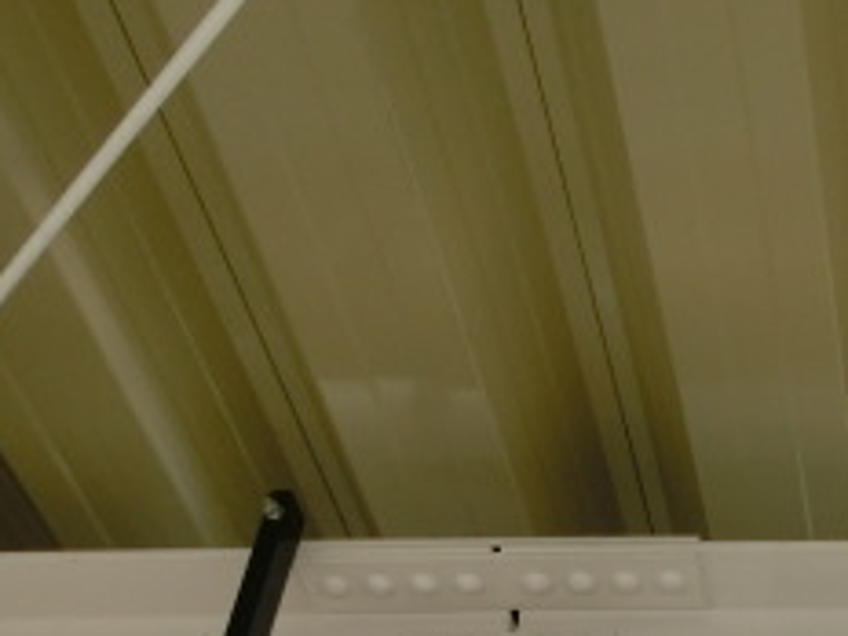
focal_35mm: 80
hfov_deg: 22.5
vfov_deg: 17.4
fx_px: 1960
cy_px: 804
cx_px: 1012
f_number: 3.7
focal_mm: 5.2
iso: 80
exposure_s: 1/200
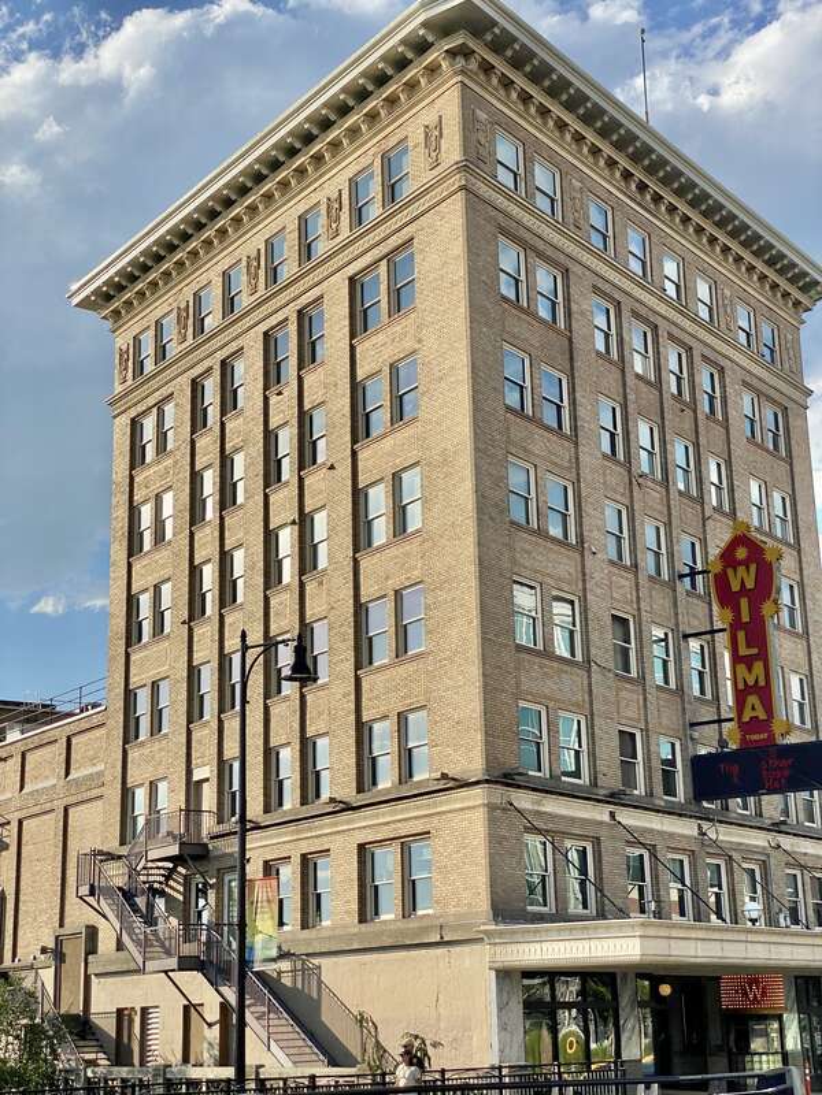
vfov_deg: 36.8
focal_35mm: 52
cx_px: 411
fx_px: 1646
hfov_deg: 28.0
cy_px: 548
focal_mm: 6
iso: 20
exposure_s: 1/1653
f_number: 2
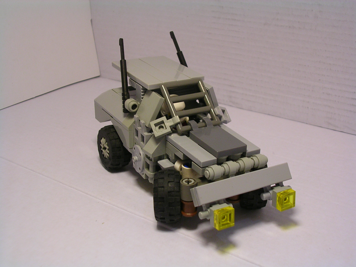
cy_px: 134
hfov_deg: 34.3
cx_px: 178
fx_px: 576
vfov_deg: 26.1
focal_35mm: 56
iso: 50
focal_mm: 8.5
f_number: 3.3
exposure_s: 1/67.5
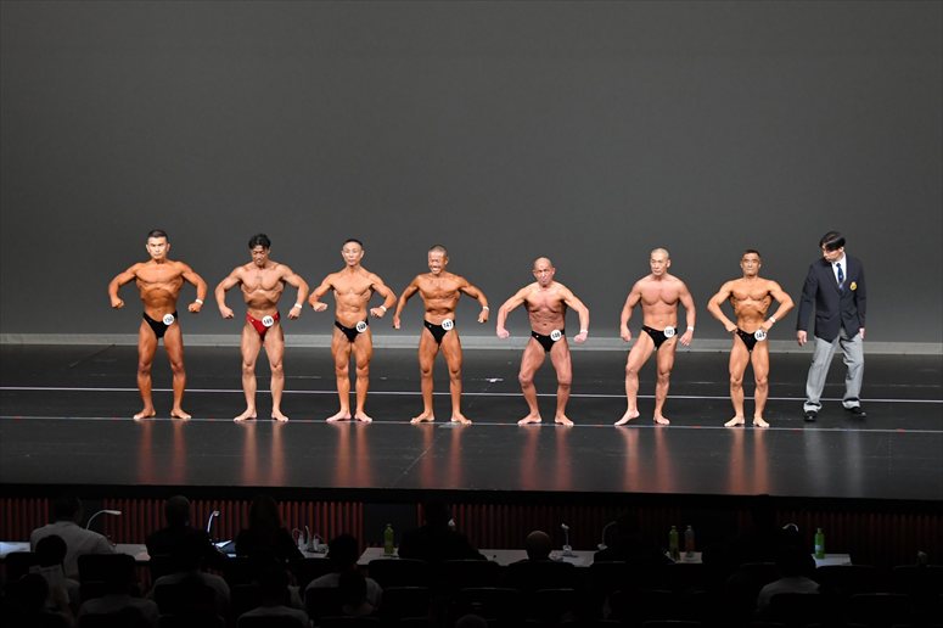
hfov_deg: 17.5
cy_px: 314
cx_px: 472
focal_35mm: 117
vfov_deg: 11.7
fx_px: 3063
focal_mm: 78
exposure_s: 1/400
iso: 4000
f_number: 5.6
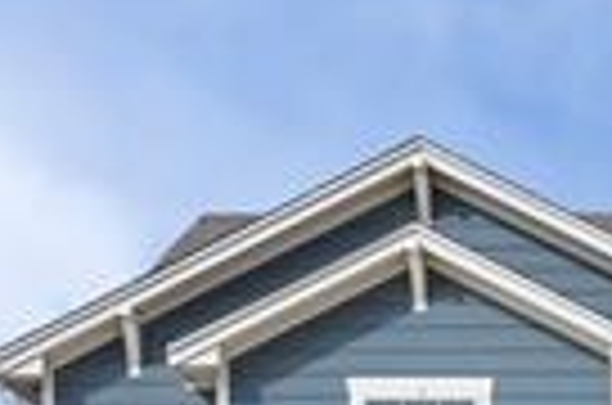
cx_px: 860
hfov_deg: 12.0
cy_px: 580
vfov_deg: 8.1
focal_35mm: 165
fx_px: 2798
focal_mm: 35
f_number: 8
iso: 400
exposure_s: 1/320
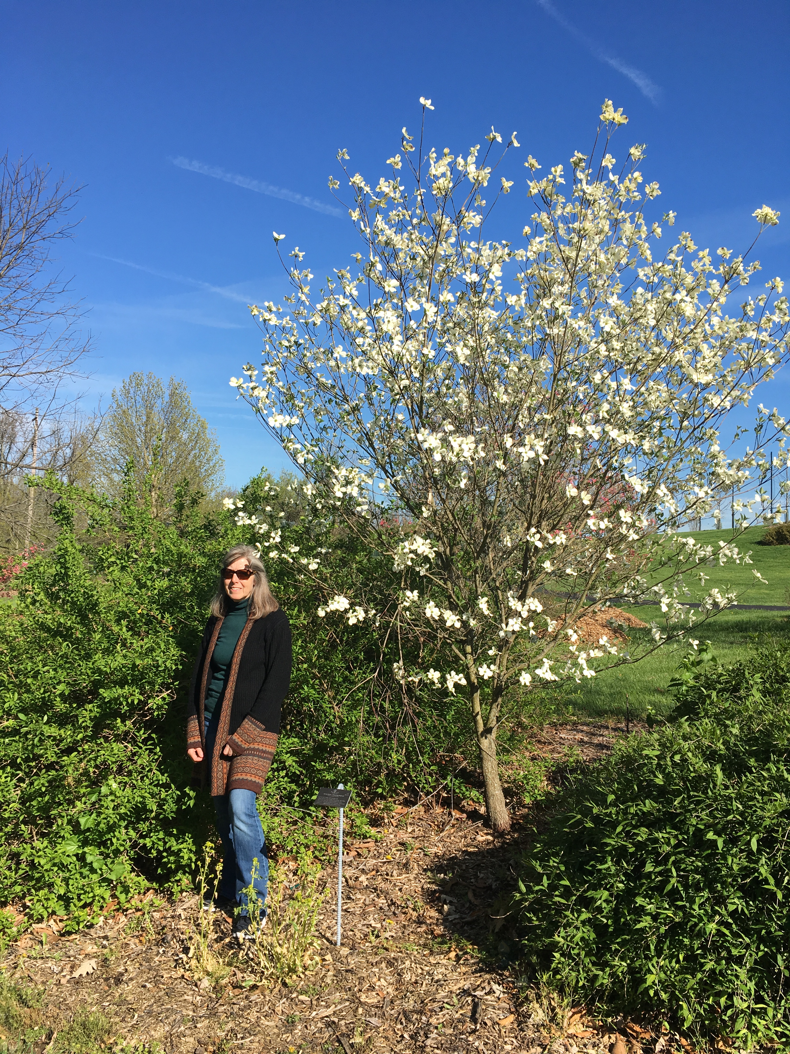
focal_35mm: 29
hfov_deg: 48.2
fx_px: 882
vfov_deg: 61.7
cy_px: 527
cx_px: 395
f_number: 2.2
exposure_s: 1/1570
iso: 25
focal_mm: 4.15
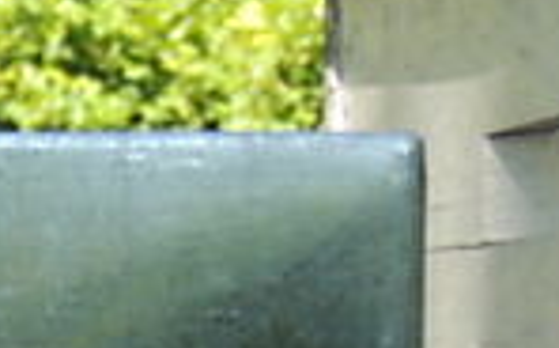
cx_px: -472
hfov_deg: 7.1
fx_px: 4366
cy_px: 775
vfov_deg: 4.5
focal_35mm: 287
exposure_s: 1/250
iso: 100
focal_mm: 8.9
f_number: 3.6
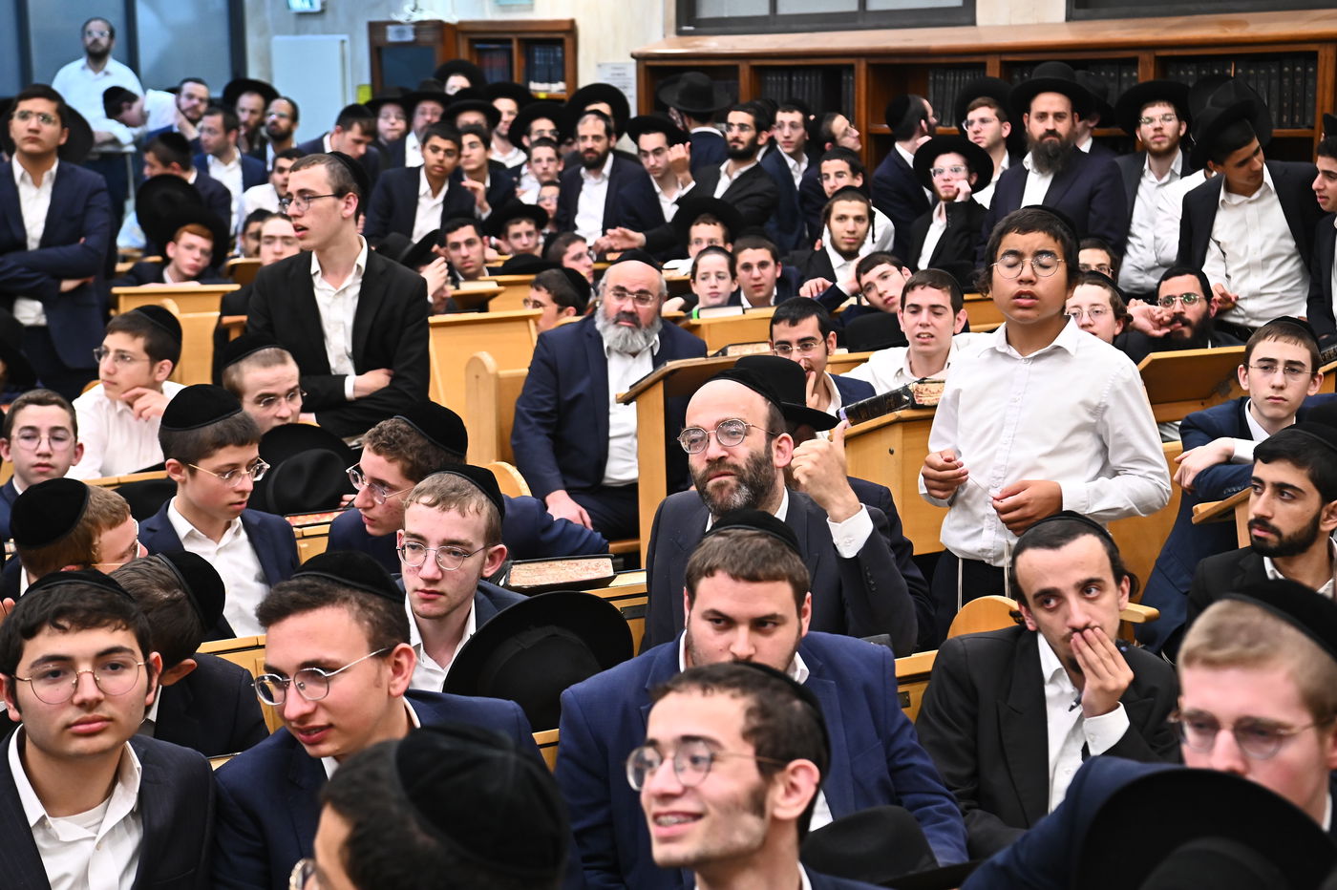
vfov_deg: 19.4
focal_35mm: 70
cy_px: 445
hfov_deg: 28.9
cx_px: 668
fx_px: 2598
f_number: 5.6
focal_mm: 70
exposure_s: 1/200
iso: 3200
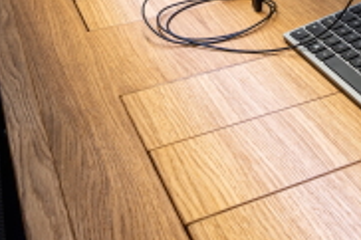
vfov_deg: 18.0
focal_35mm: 72
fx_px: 721
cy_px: -48
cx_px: 371
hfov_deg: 26.4
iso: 100
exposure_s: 1
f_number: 8
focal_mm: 16
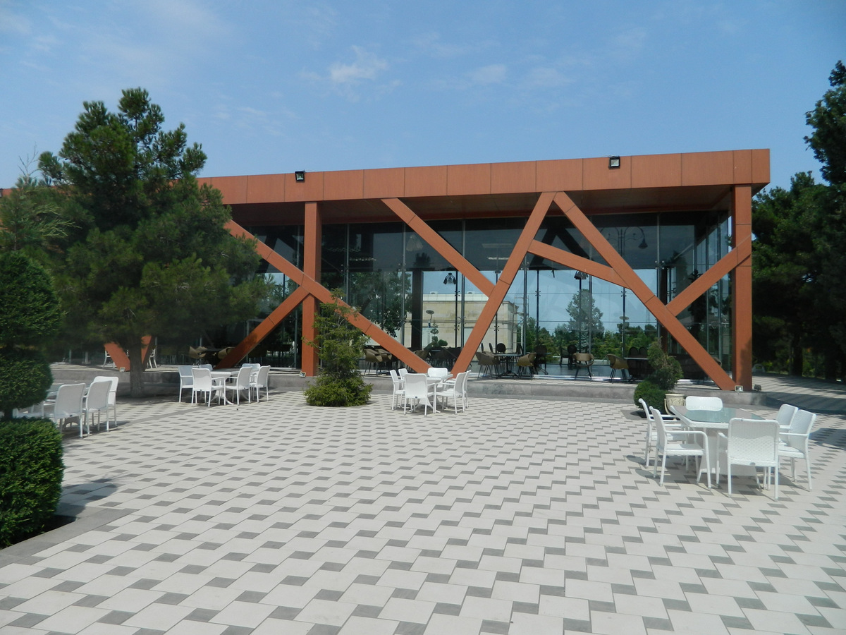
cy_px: 318
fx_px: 611
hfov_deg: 69.4
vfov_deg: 54.9
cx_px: 423
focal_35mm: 25
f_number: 8.7
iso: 80
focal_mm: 4.5
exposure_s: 1/320
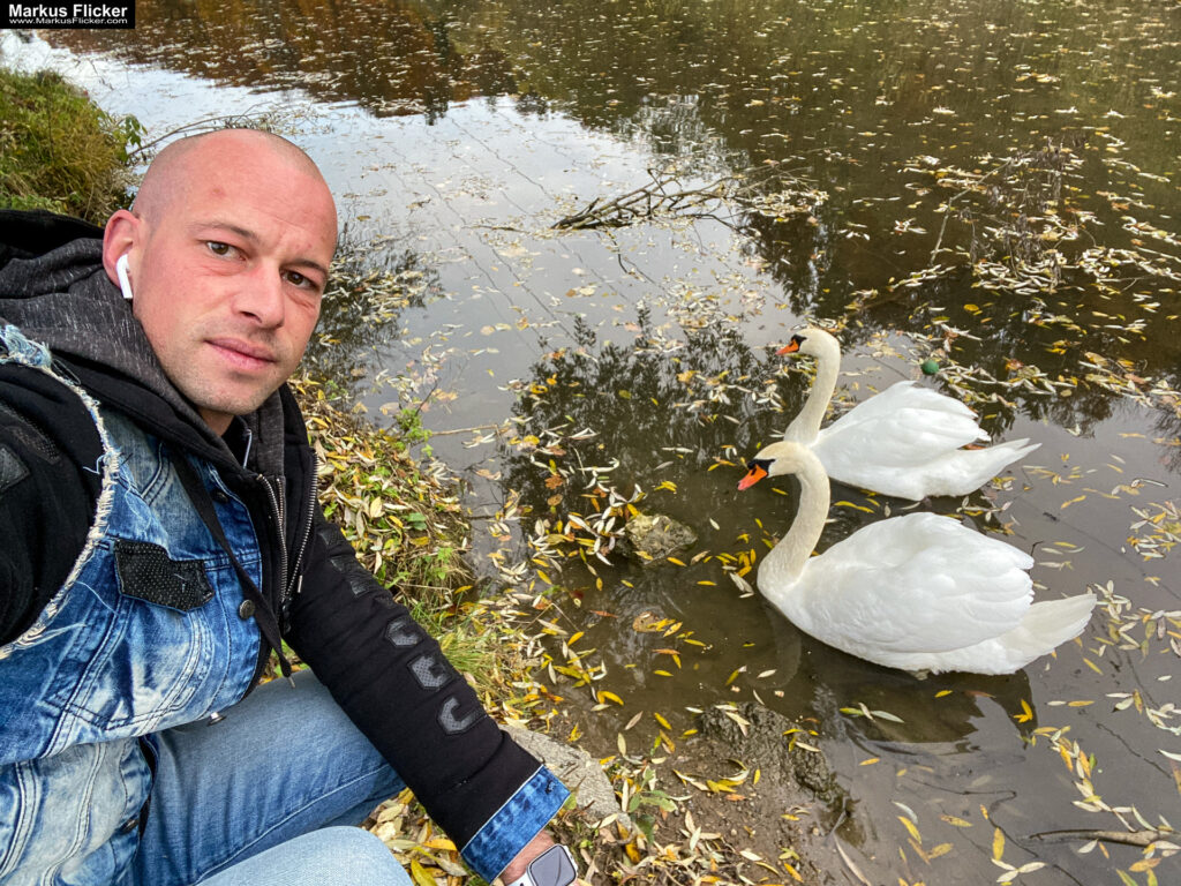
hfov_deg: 73.9
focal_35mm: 23
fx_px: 785
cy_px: 443
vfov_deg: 58.9
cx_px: 590
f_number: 2.2
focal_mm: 2.71
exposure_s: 1/60
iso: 100
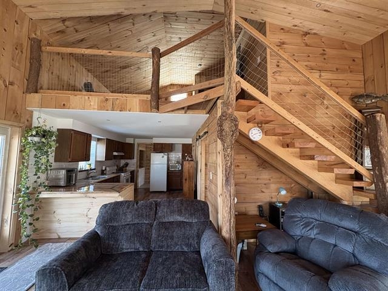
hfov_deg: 102.1
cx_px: 194
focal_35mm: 14
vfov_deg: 85.7
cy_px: 146
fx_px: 157
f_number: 2.2
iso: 250
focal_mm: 2.22
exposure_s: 1/60
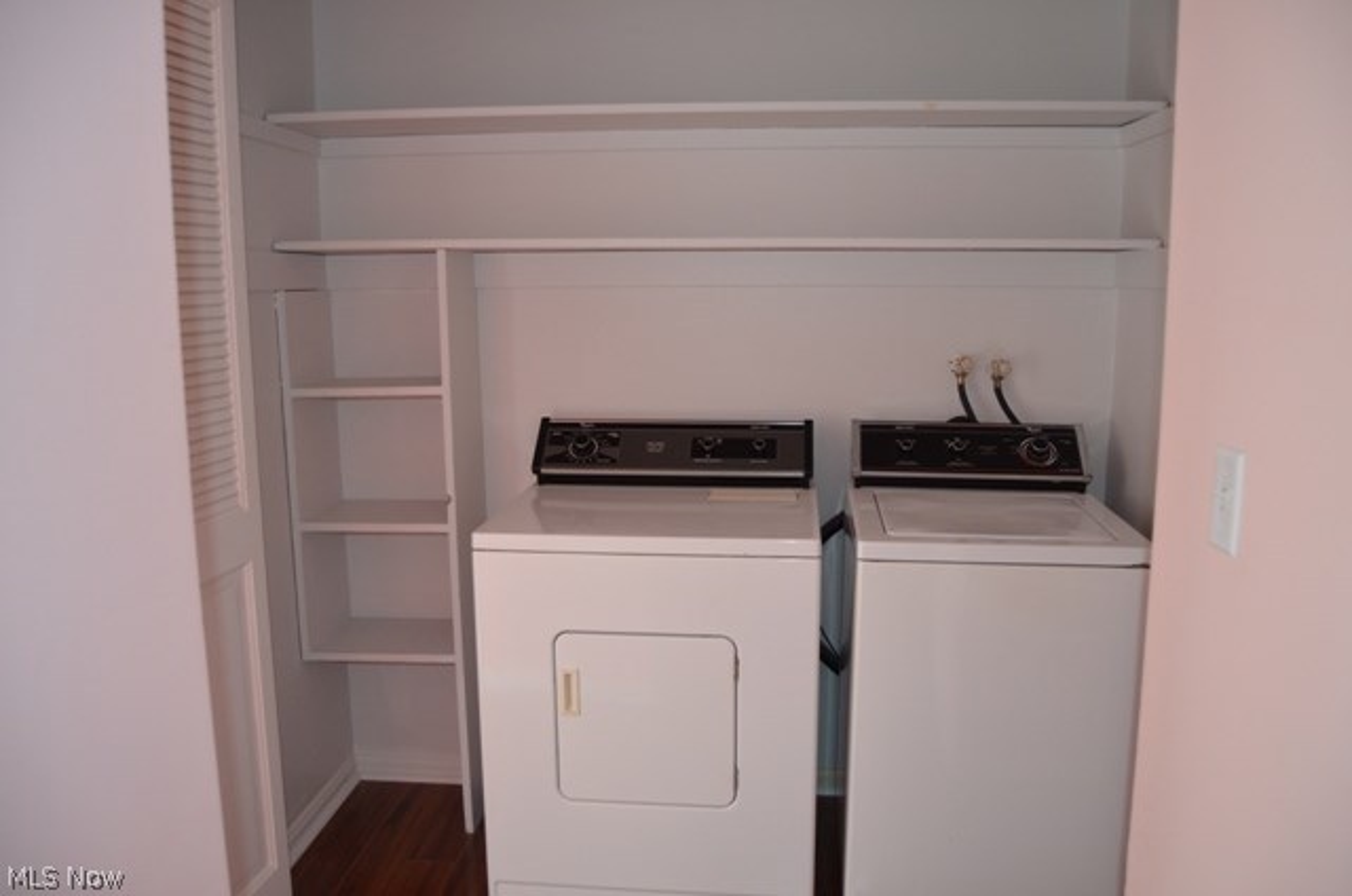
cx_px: 676
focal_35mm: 27
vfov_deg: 47.7
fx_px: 1012
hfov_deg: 67.5
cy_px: 448
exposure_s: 1/60
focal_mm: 18
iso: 1000
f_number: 3.5
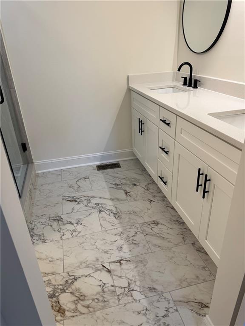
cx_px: 122
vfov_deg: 71.6
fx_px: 226
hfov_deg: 56.8
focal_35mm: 24
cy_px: 163
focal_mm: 6.76
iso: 100
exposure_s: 1/120
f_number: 1.78
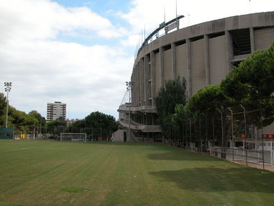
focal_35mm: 36
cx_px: 139
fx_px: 285
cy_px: 105
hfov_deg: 51.3
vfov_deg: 39.7
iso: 100
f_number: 7.1
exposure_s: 1/253
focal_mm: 8.9
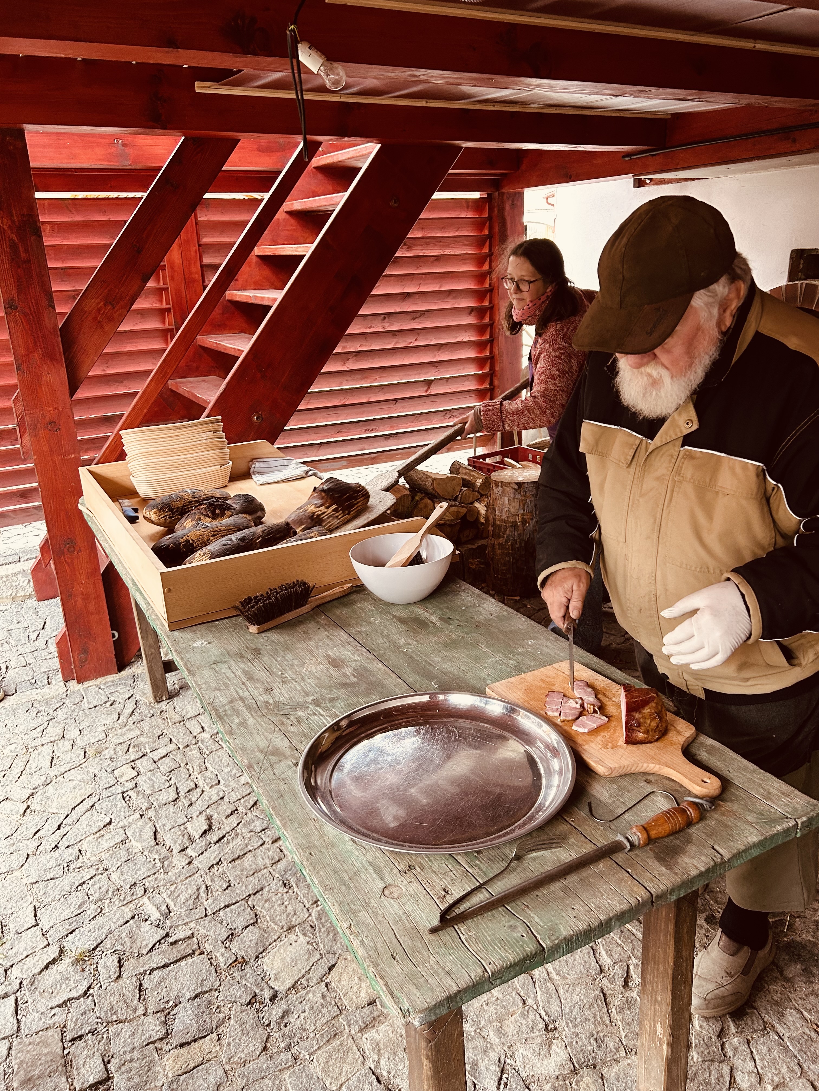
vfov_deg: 67.3
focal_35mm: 26
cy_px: 546
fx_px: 820
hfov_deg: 53.1
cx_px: 410
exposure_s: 1/82
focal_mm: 5.7
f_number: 1.5
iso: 125
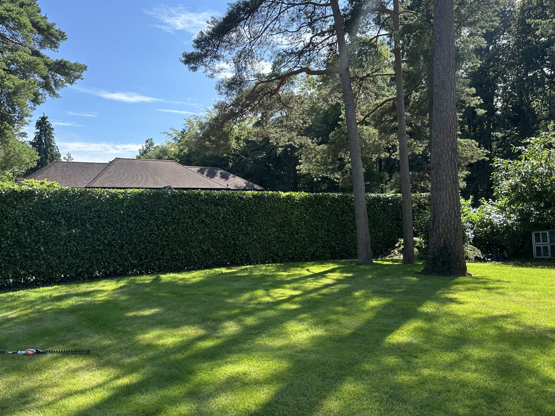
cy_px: 188
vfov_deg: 48.2
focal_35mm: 29
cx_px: 250
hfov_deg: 61.5
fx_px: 465
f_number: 1.78
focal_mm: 6.86
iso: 80
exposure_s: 1/1812
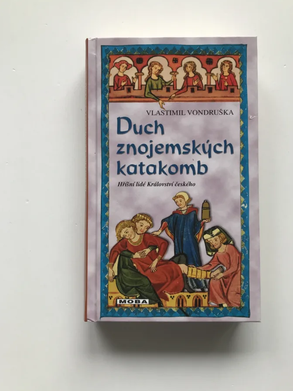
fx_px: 361
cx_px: 164
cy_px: 191
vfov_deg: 56.8
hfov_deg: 44.1
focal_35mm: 32
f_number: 1.8
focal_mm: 3.99
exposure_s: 1/100
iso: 25
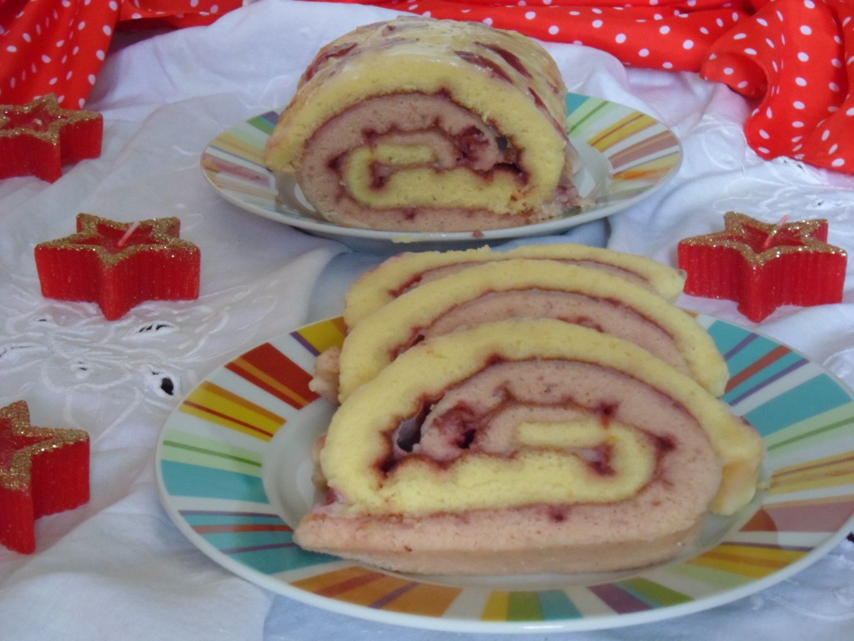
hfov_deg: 27.4
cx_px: 427
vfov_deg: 20.7
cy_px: 320
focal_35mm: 71
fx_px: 1752
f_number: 5.8
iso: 640
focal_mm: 13.2
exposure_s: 1/20
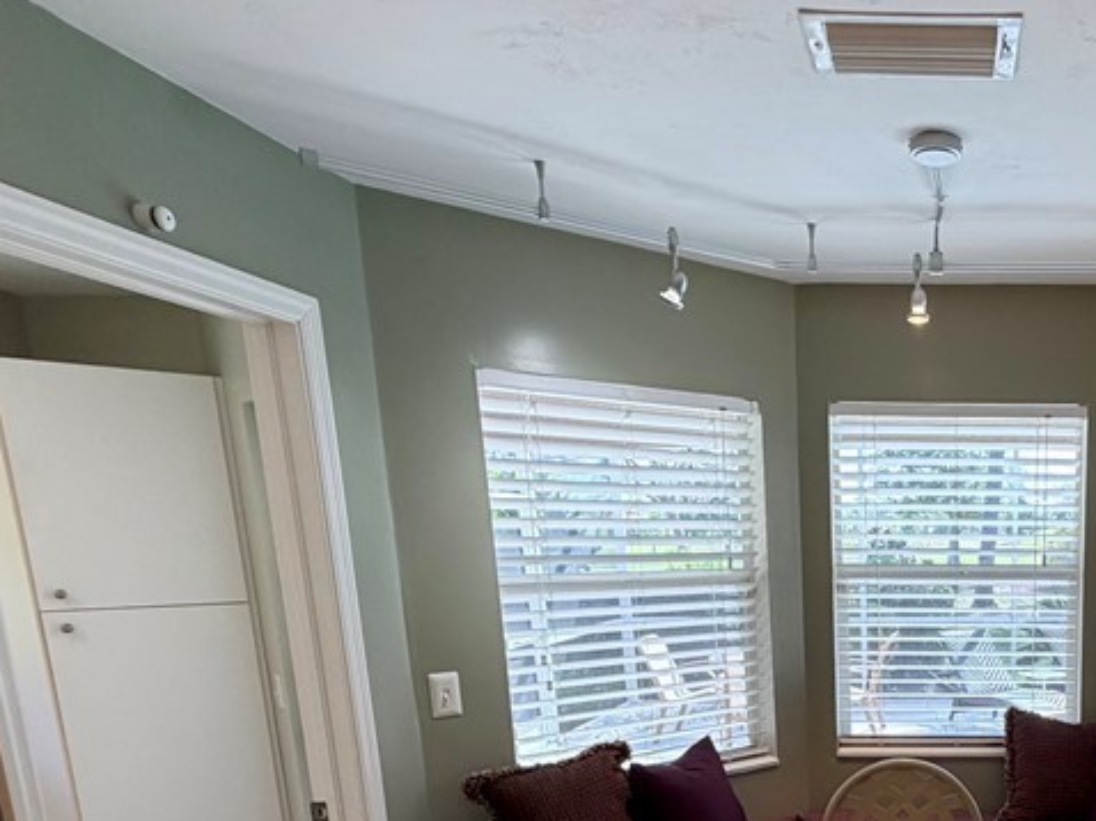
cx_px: 972
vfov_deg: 43.1
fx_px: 949
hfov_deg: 53.1
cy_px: 725
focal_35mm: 30
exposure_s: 1/120
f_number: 2.2
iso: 125
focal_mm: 2.22
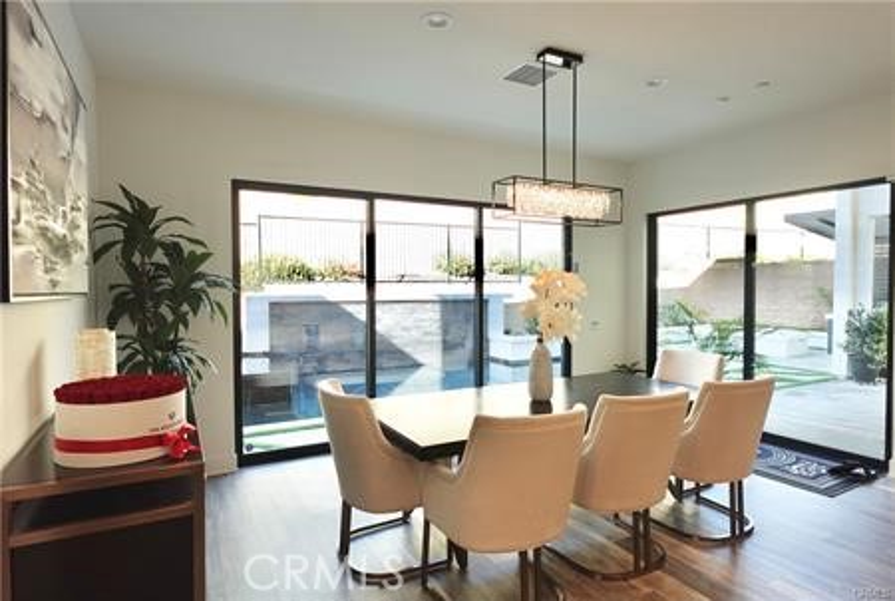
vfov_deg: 62.2
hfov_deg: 83.9
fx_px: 498
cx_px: 448
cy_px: 300
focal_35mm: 20
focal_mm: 7.6
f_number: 2
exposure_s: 1/250
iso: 125
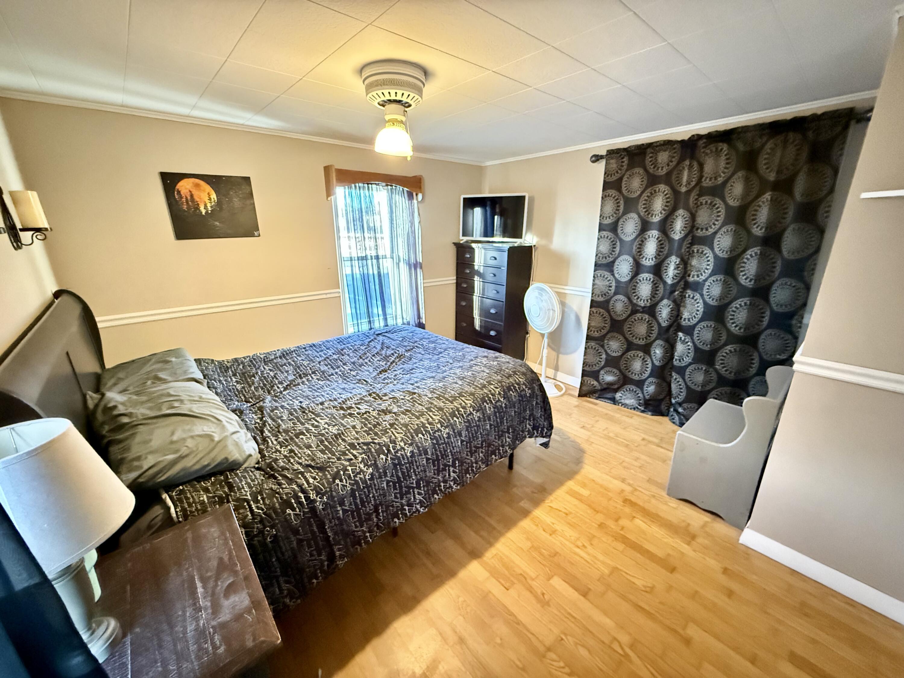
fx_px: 366
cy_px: 339
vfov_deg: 85.7
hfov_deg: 102.1
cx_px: 452
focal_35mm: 14
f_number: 2.2
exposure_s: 1/30
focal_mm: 2.22
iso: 3200
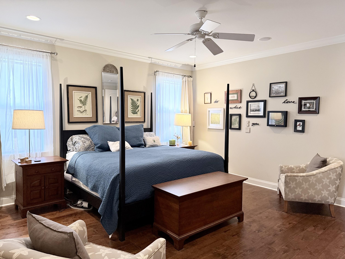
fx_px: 239
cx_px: 172
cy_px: 130
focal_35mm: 24
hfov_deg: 71.6
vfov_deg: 56.8
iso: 320
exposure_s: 1/60
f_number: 1.78
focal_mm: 6.76
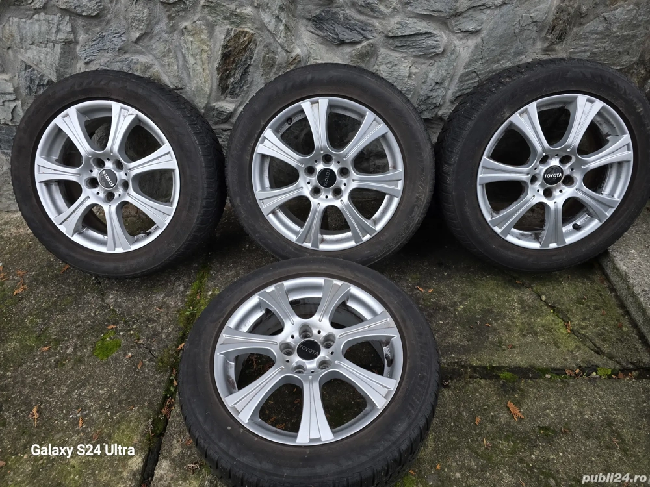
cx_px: 325
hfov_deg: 73.9
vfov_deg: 58.9
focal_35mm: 23
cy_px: 244
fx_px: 432
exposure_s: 1/180
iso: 80
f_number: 1.7
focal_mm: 6.3
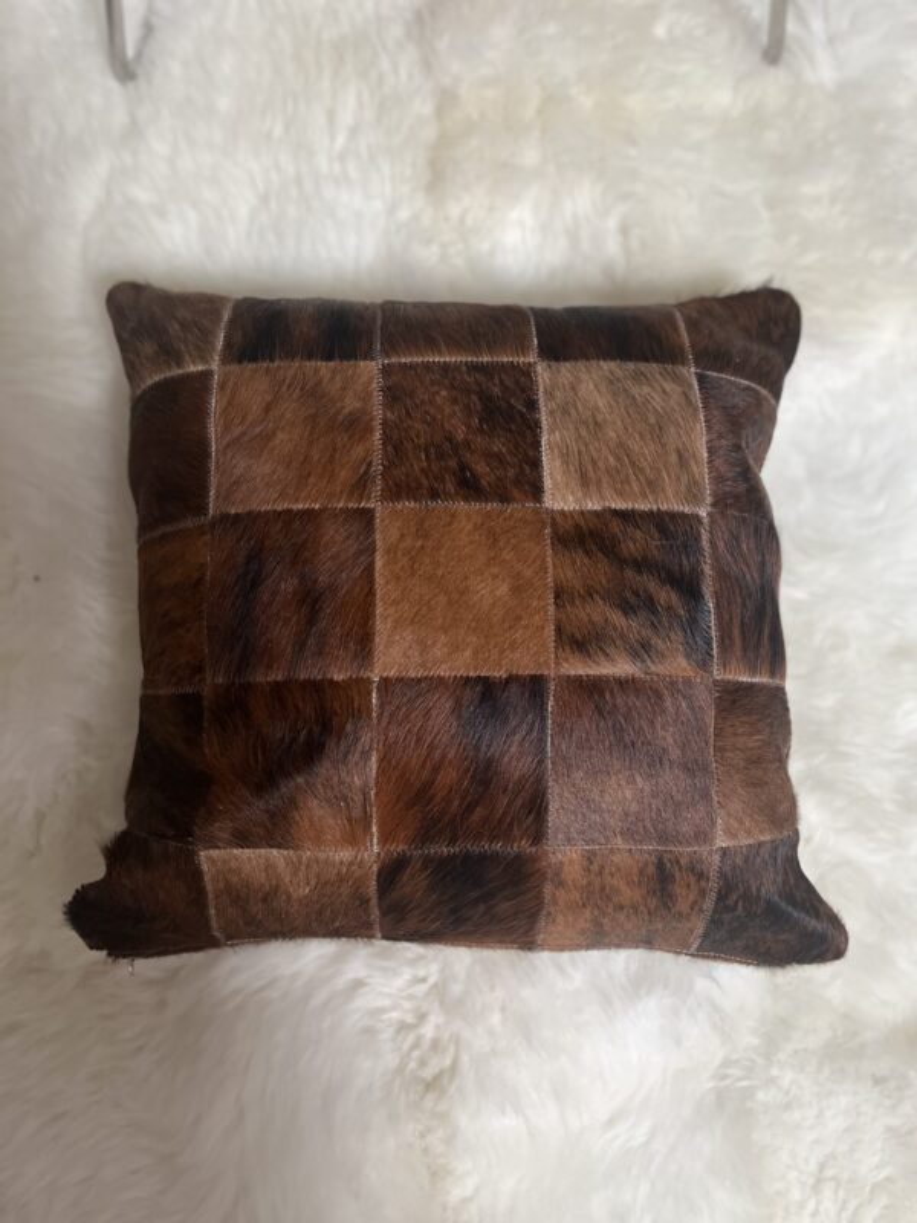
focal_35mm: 26
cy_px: 612
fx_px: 918
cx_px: 458
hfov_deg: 53.1
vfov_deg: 67.3
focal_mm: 5.1
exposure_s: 1/60
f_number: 1.6
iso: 250
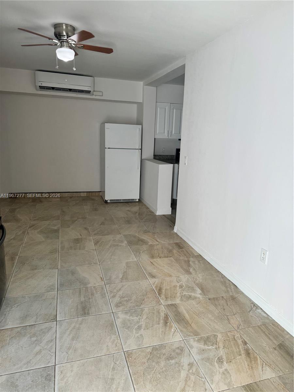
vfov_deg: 71.6
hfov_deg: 56.8
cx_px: 147
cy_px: 196
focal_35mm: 24
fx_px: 272
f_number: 1.78
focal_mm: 6.76
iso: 50
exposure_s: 1/120
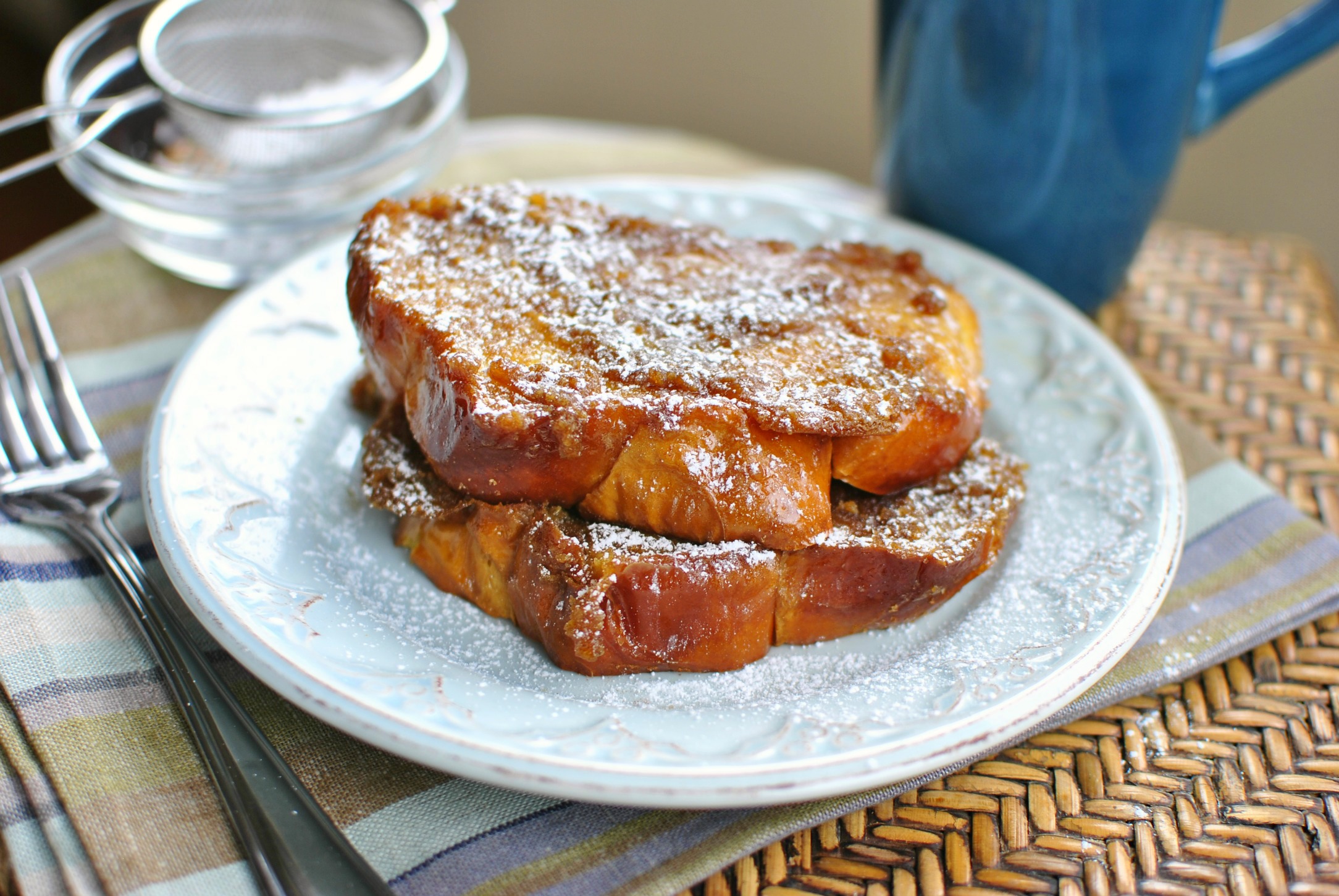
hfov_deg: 37.8
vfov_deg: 25.8
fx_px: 1955
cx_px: 670
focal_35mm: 52
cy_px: 448
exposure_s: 1/100
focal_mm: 35
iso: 100
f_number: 2.2
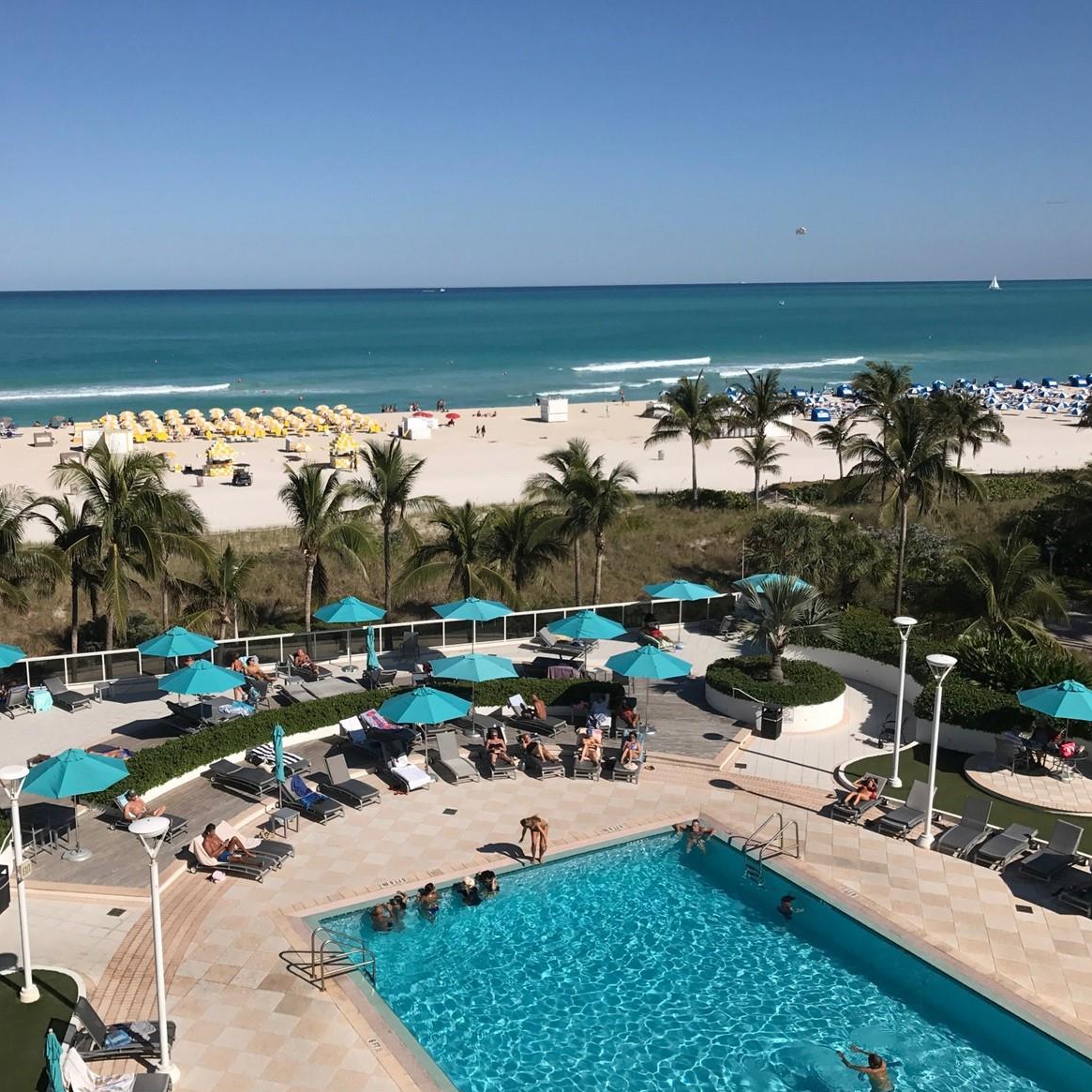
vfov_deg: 48.5
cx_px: 428
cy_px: 547
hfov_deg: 48.1
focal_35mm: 34
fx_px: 1213
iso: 20
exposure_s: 1/5051
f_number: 1.8
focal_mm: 3.99
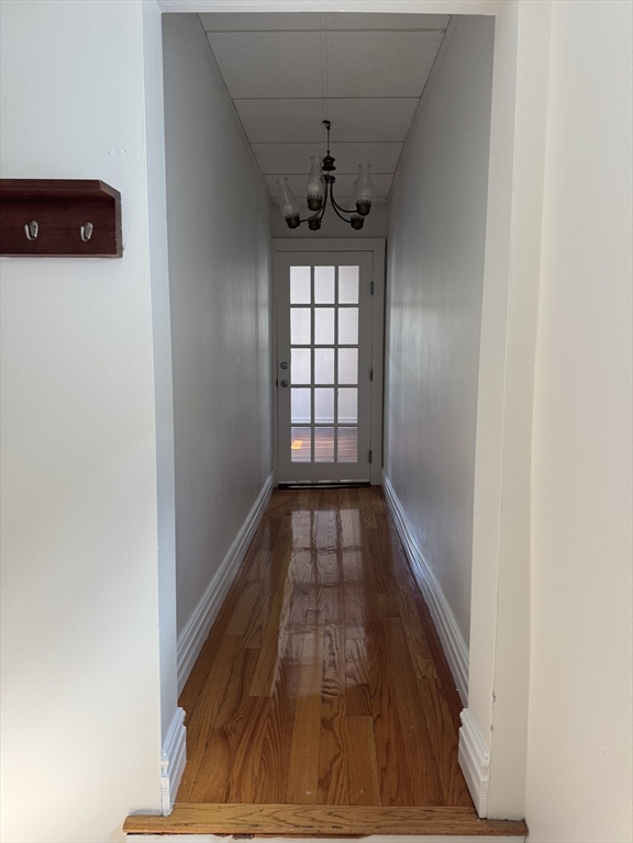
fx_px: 585
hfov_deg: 56.8
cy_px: 422
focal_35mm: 24
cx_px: 316
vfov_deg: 71.6
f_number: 1.78
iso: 125
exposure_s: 1/121
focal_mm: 6.76
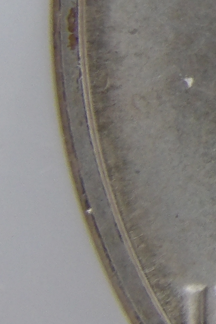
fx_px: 2628
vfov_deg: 7.0
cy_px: 24
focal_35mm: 292
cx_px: 693
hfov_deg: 4.5
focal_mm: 9.2
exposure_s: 1/19
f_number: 5.3
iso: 200
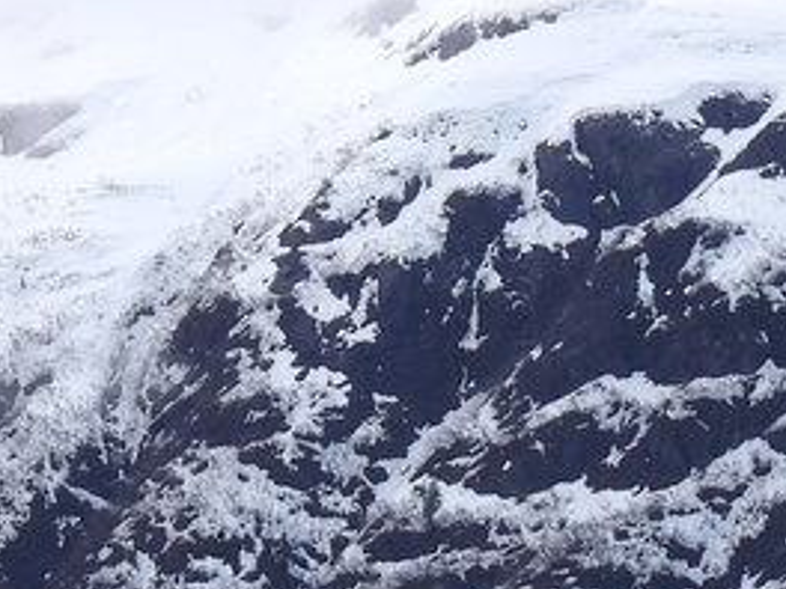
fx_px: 10445
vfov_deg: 3.2
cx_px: 420
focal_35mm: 460
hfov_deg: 4.3
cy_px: 821
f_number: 4
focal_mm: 17
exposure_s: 1/1000
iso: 100
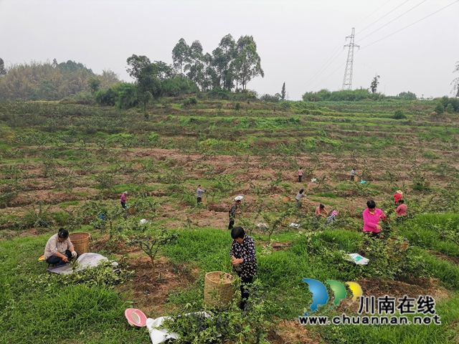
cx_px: 230
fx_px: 345
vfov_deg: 53.1
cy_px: 172
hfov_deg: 67.3
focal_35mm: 26
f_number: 1.8
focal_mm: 4.75
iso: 50
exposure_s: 1/441
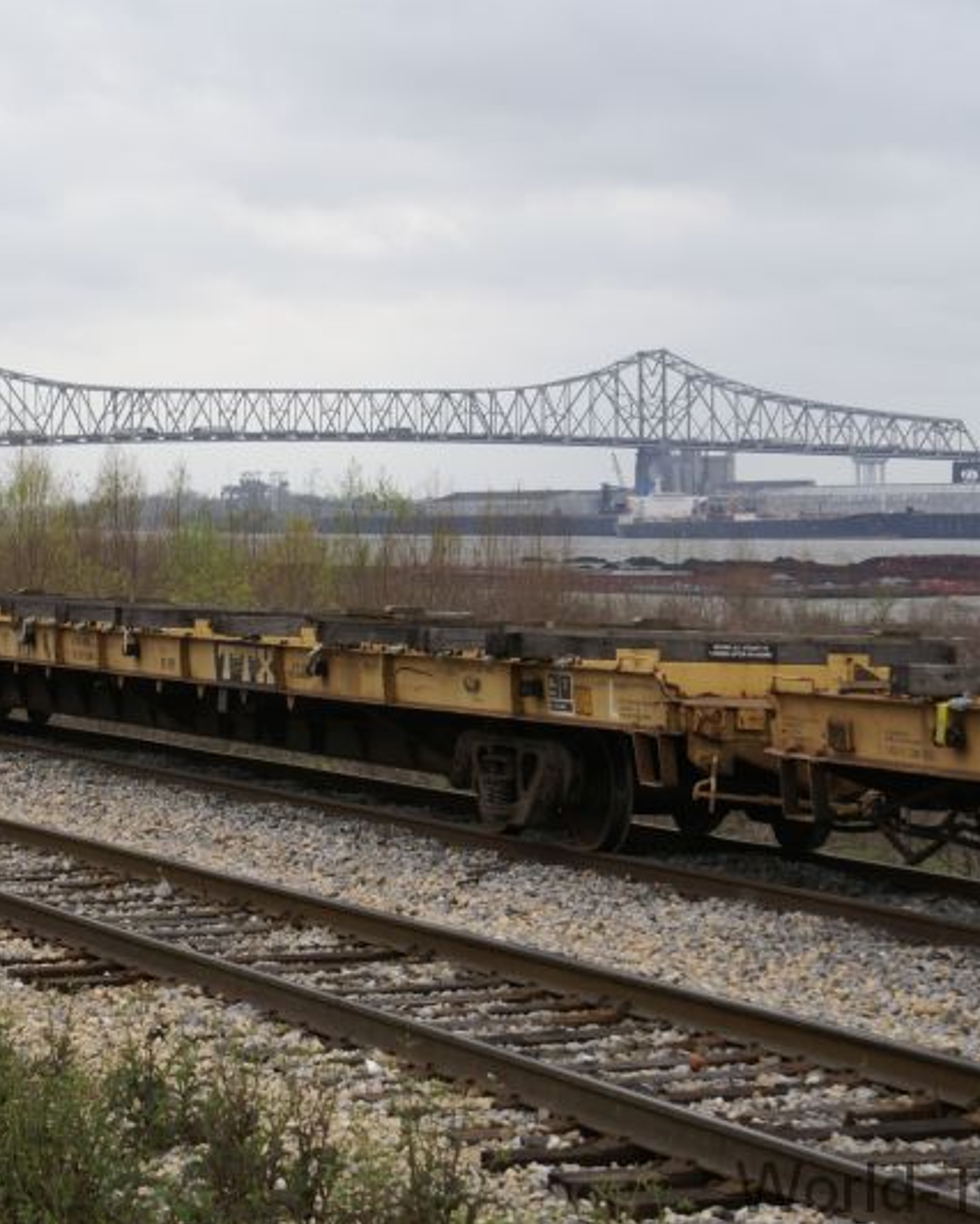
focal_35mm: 106
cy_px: 612
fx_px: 3841
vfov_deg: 18.1
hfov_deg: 14.5
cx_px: 359
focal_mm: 50
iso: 100
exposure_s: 1/125
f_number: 8
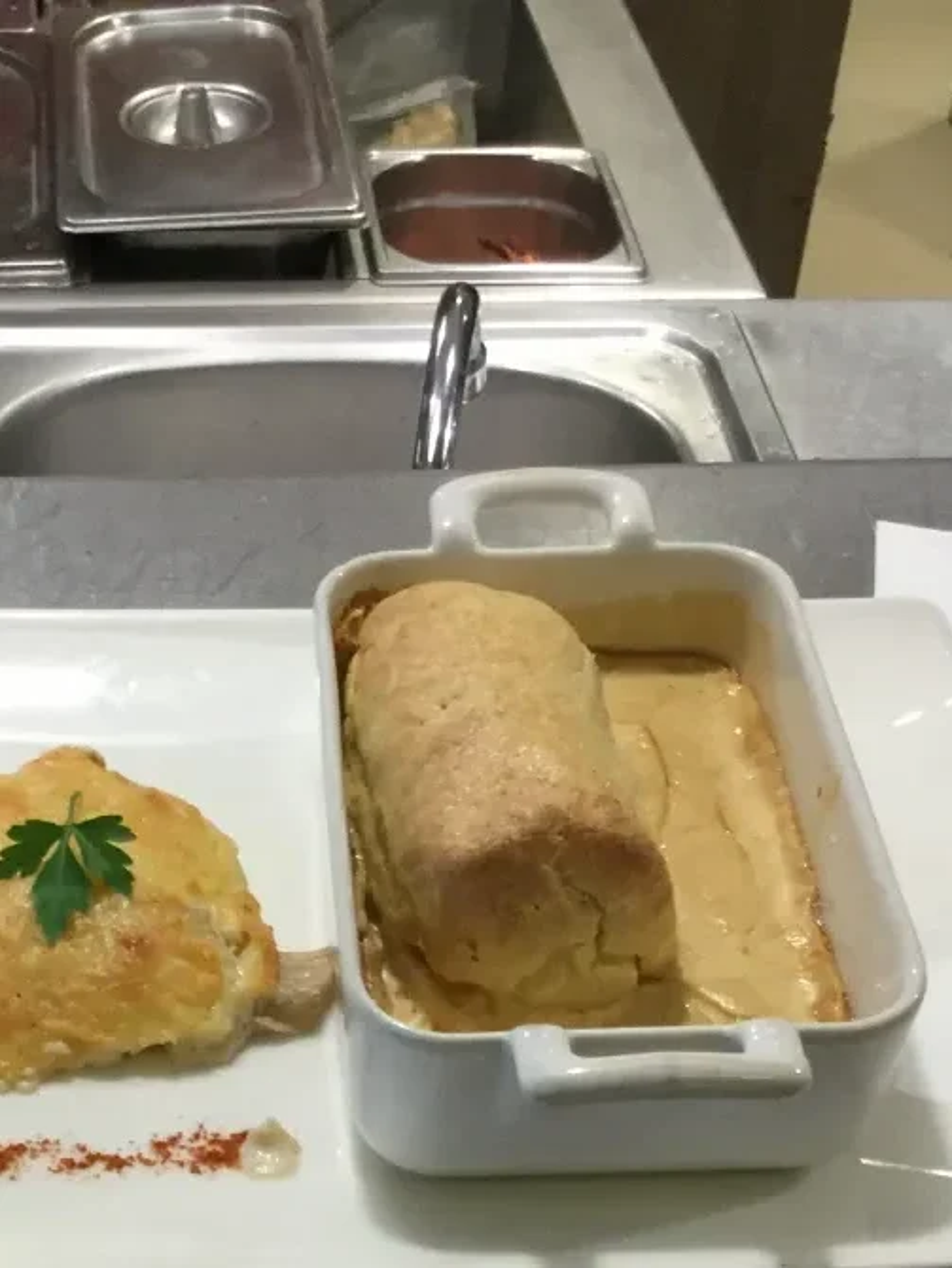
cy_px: 634
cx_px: 476
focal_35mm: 31
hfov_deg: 45.5
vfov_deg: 58.3
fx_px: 1136
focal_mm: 3.3
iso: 50
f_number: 2.4
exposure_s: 1/33
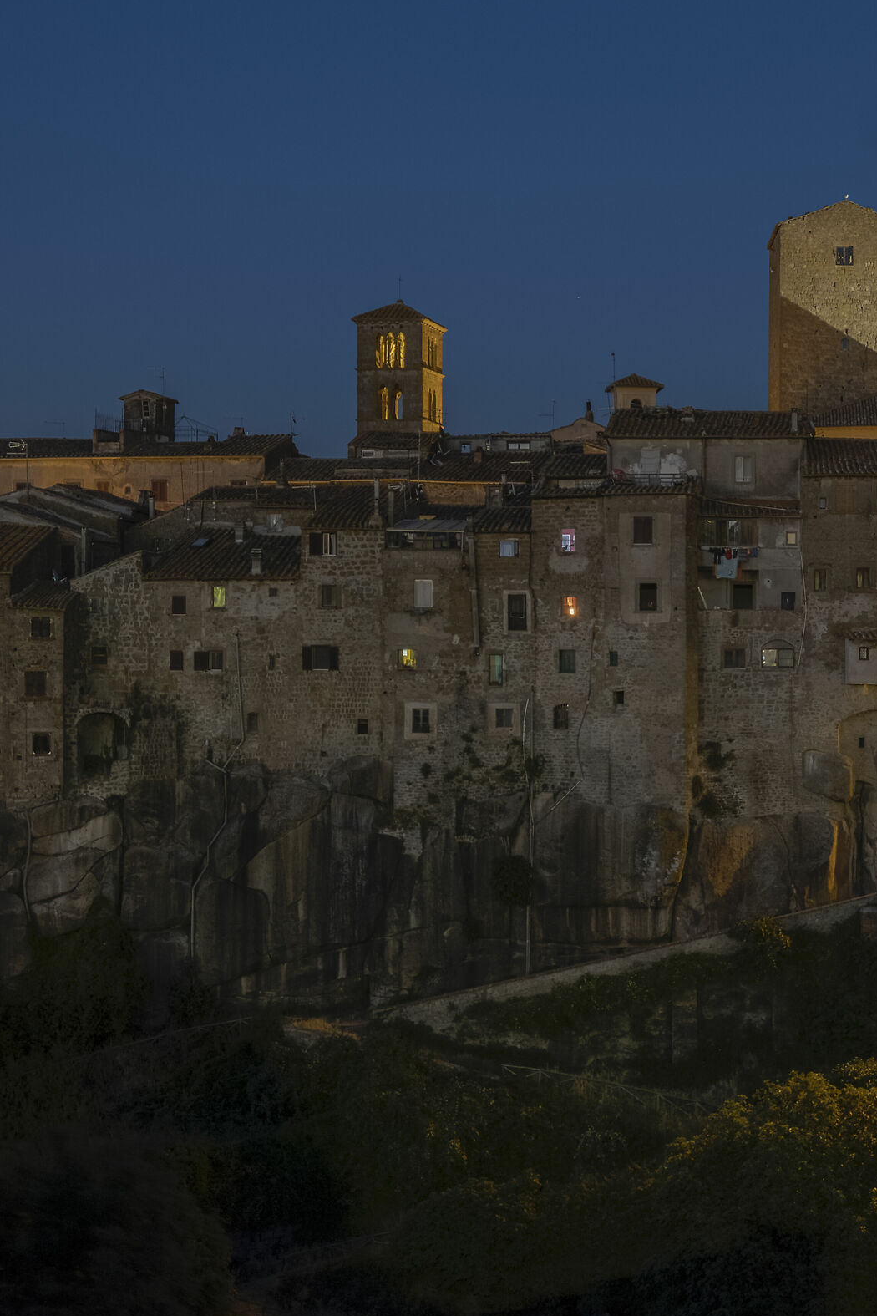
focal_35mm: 64
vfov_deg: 31.4
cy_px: 653
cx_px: 922
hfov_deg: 20.4
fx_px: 2338
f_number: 5.6
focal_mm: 27.7
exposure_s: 1.3
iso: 500
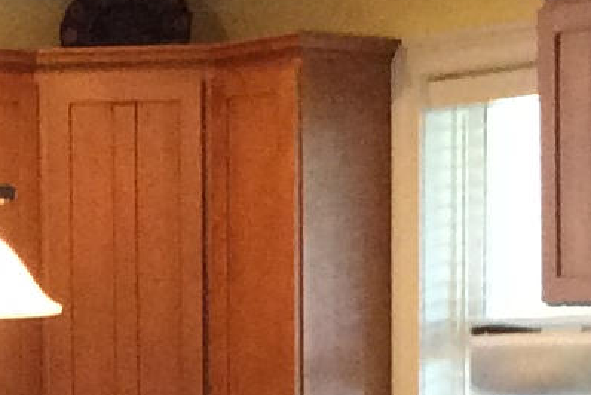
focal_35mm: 223
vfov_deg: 6.0
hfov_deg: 9.2
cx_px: 89
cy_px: 809
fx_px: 3663
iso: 250
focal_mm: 3.3
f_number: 2.4
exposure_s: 1/24
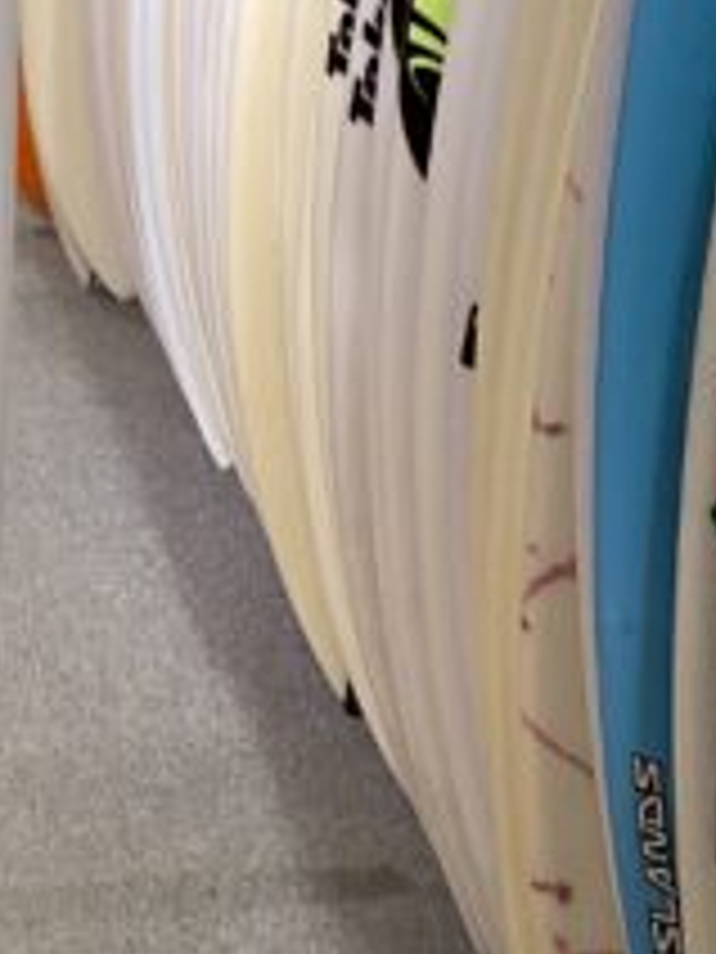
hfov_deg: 11.9
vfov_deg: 16.5
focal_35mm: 117
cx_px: -468
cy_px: 22
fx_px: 3227
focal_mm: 3.3
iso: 80
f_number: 2.4
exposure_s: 1/60
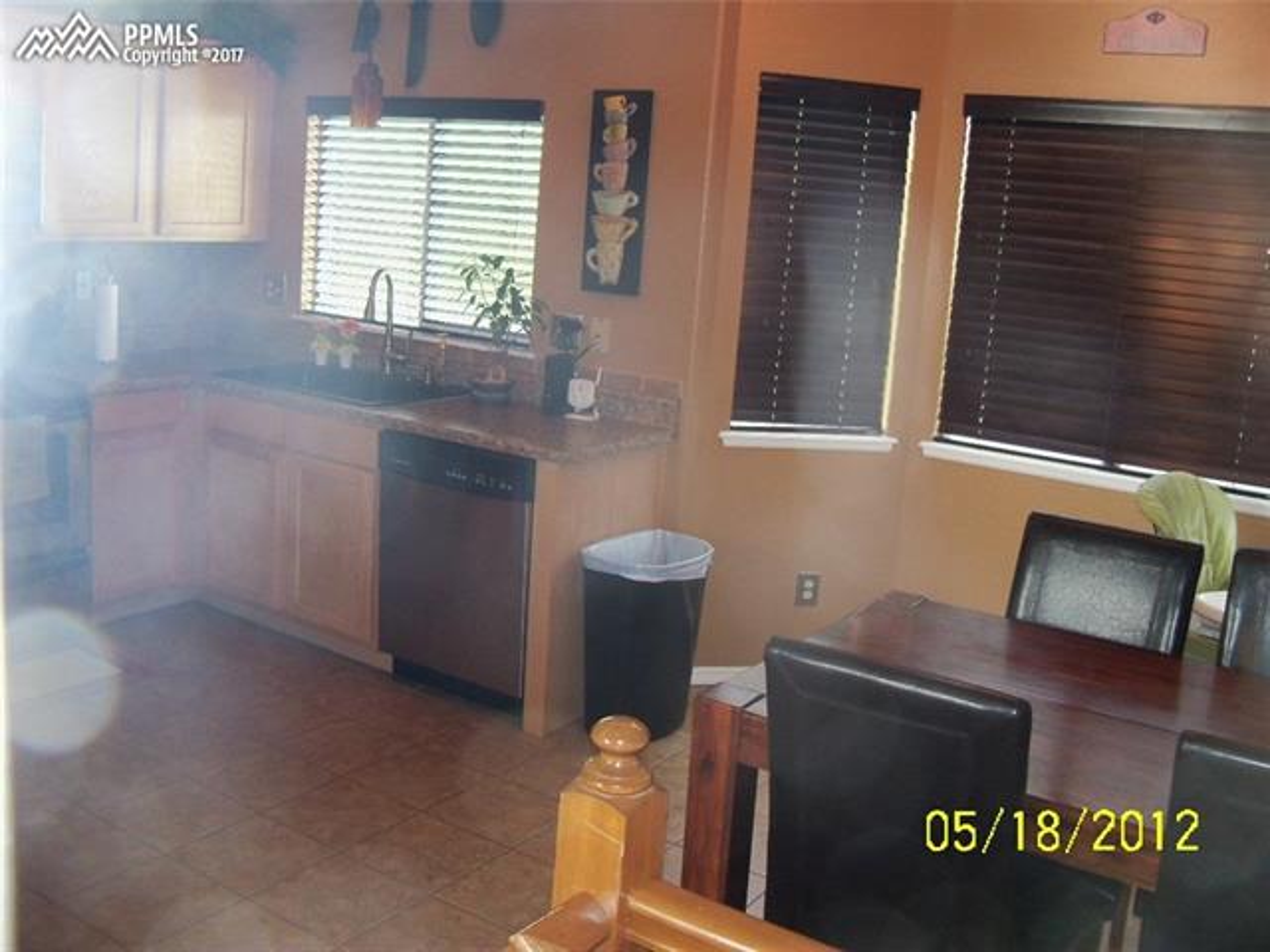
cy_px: 476
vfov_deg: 40.7
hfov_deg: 52.6
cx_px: 635
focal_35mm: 35
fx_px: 1284
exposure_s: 1/30
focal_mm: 6.2
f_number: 3.5
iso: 200
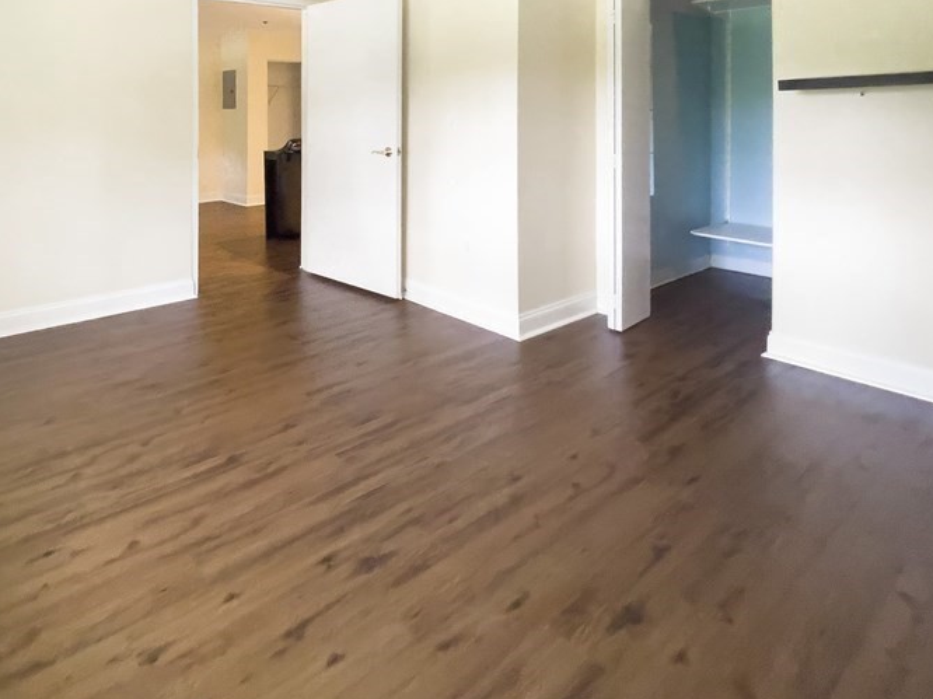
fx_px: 539
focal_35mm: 20
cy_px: 177
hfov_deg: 80.2
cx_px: 346
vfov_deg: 62.3
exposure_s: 1/60
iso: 500
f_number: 2.4
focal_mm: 1.54
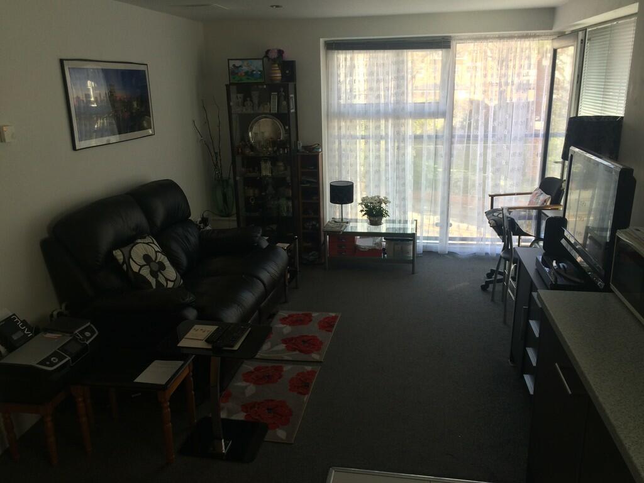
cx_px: 322
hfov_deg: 60.0
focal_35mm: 30
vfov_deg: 46.8
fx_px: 558
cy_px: 242
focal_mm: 4.12
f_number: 2.2
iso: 40
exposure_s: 1/120
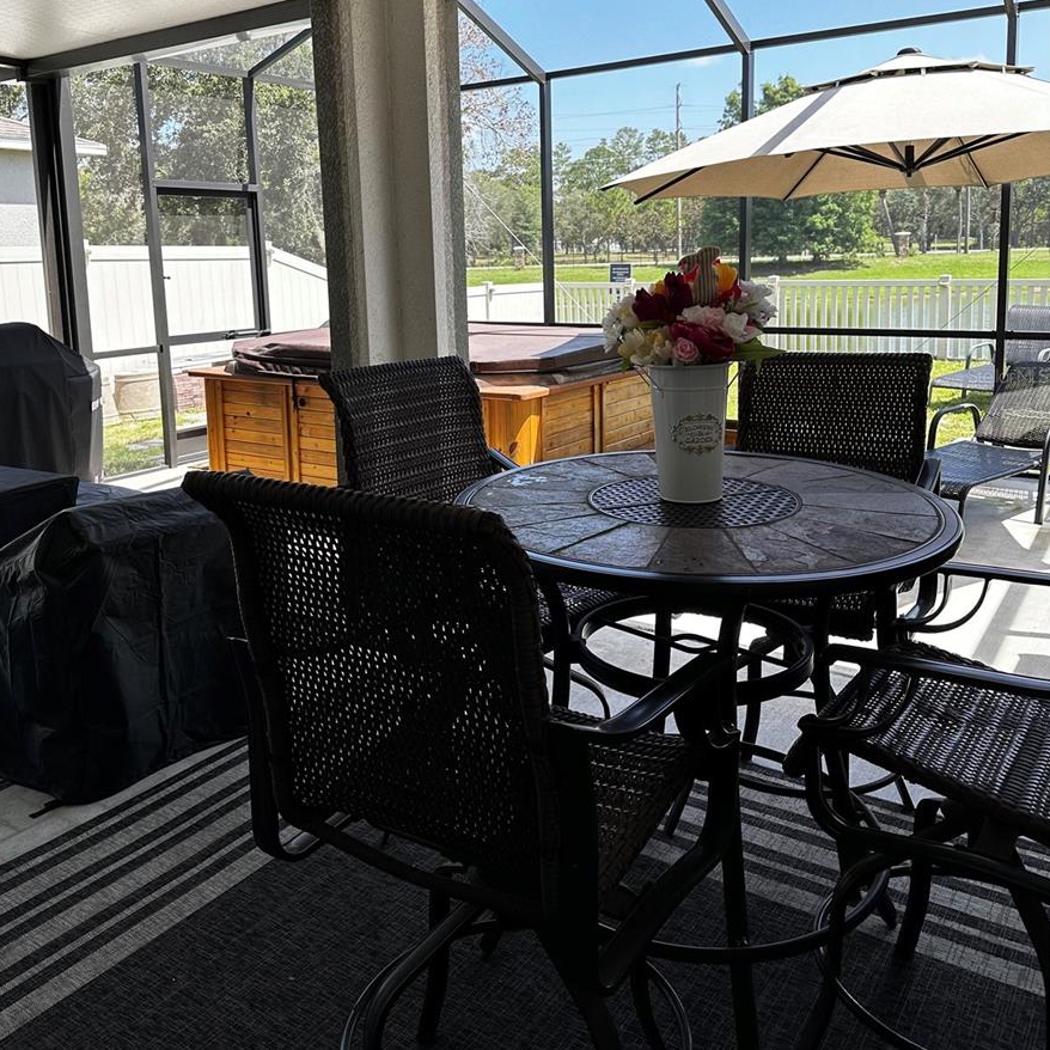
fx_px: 995
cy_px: 376
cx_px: 514
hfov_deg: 55.6
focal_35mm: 29
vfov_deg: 54.8
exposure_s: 1/829
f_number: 1.78
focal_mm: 6.86
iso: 80
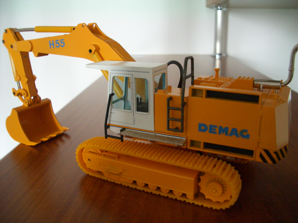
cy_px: 112
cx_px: 149
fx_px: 301
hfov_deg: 52.6
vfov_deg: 40.7
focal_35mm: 35
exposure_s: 1/60
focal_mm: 5.8
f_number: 2.6
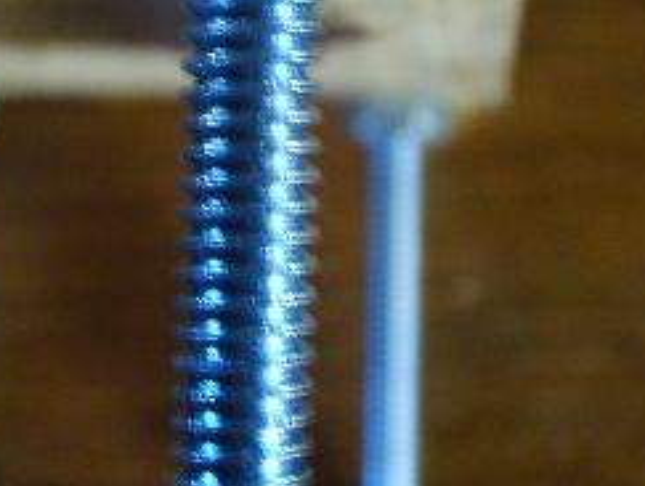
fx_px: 1717
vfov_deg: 15.9
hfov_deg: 21.3
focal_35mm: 92
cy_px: 40
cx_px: 260
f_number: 2.8
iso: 140
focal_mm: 5.8
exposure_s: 1/6
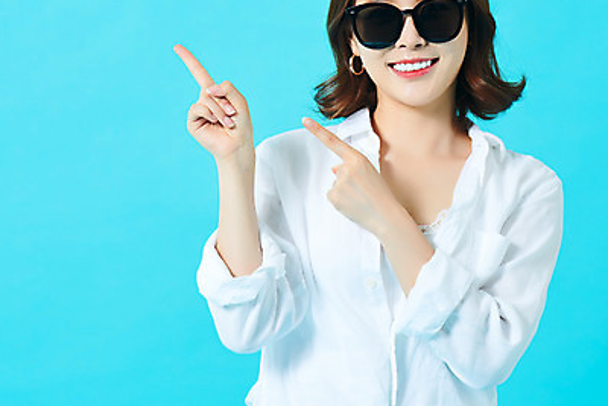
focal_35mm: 217
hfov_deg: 9.5
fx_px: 3666
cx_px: 287
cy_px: 137
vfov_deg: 6.3
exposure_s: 1/125
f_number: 16
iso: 100
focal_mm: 145
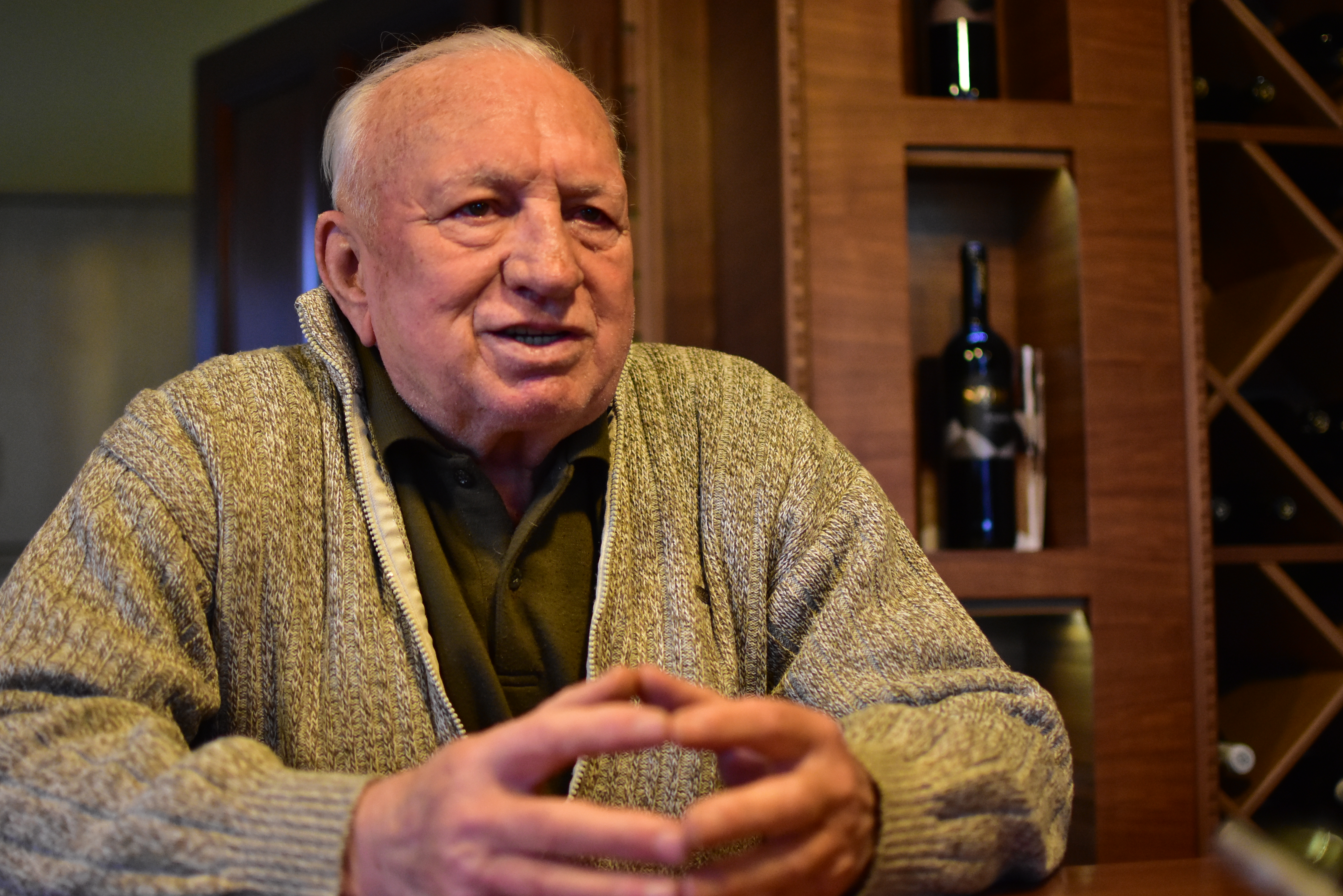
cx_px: 665
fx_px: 1996
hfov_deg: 37.2
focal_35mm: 54
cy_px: 455
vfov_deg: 25.3
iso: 3200
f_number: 1.8
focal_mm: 35
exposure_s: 1/640
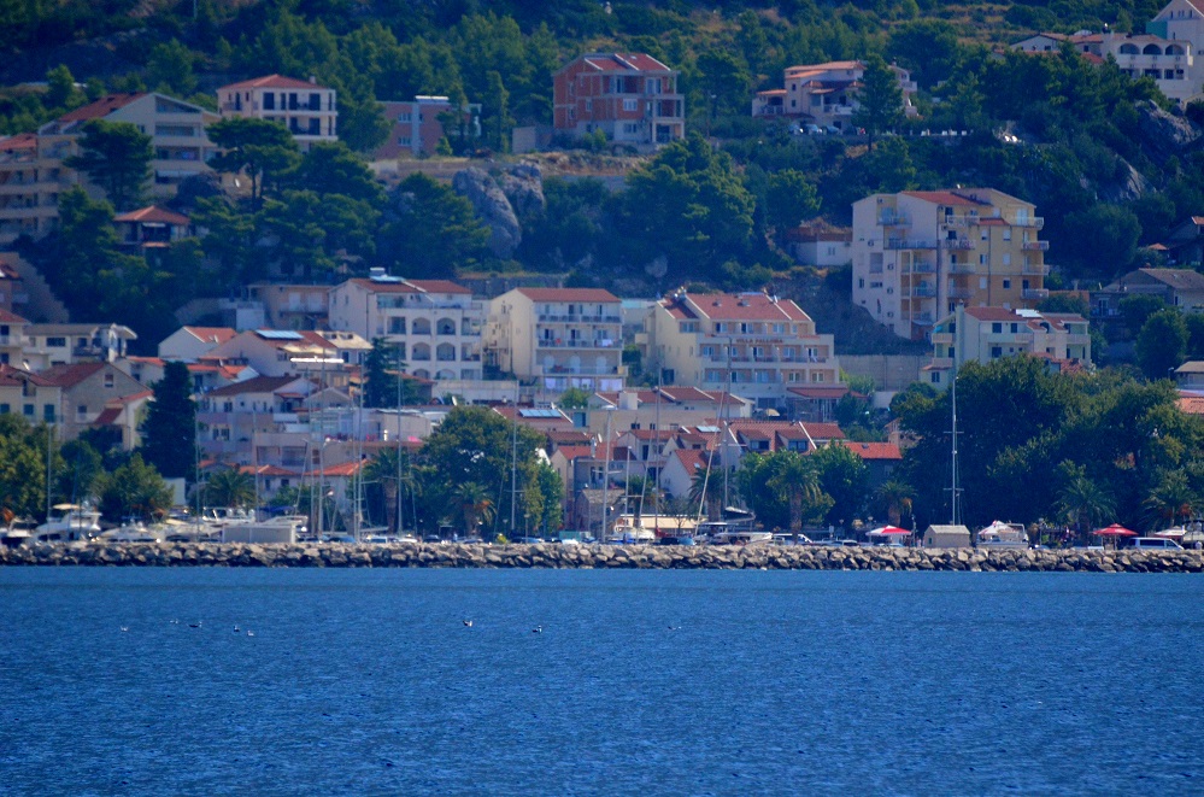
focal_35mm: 450
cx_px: 602
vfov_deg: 3.0
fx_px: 15014
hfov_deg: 4.6
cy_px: 398
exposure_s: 1/8000
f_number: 5.6
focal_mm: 300
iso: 1800
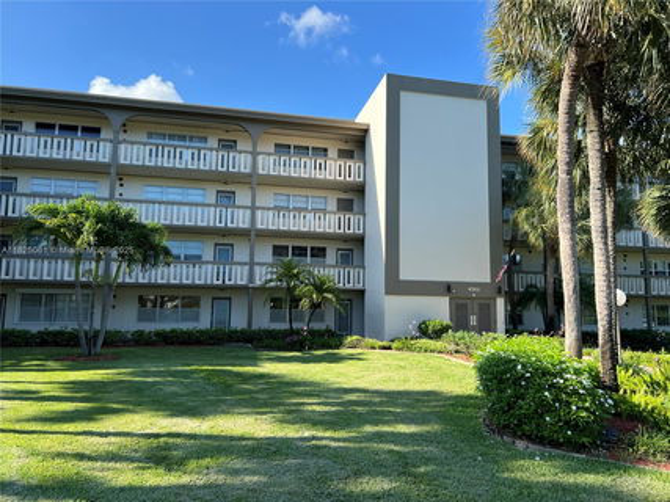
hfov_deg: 67.3
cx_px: 335
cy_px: 251
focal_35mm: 26
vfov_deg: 53.0
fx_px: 503
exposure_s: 1/1377
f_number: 1.5
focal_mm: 5.7
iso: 50
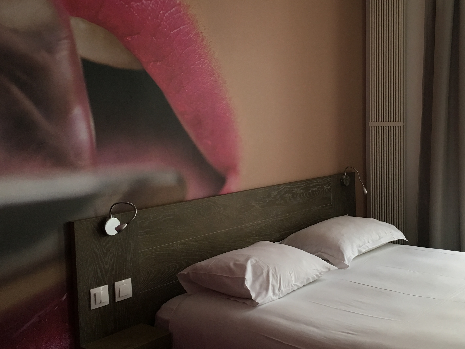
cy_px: 169
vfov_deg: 35.1
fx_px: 551
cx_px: 264
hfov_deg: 45.7
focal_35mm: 41
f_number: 2.2
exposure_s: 1/17
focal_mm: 4.15
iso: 64
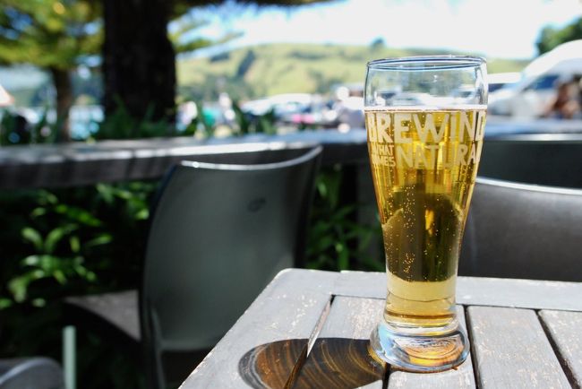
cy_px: 194
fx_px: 485
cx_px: 291
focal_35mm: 30
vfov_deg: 43.6
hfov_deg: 61.9
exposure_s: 1/2000
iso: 800
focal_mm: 20
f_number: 4.5
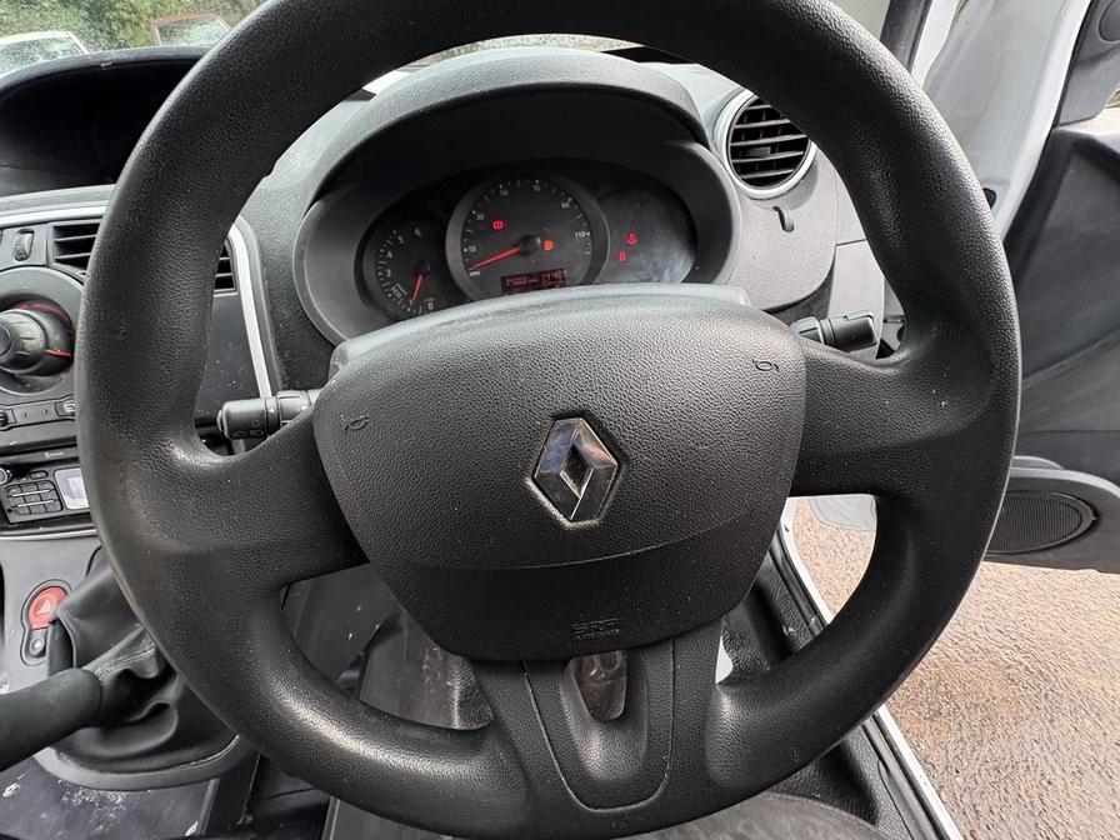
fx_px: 453
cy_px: 420
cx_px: 560
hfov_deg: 102.1
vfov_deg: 85.7
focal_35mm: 14
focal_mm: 2.22
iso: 125
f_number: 2.2
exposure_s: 1/99
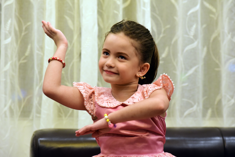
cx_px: 118
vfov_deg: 11.4
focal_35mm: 120
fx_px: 784
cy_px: 78
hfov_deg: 17.1
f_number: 6.3
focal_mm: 120
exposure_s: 1/100
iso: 4000
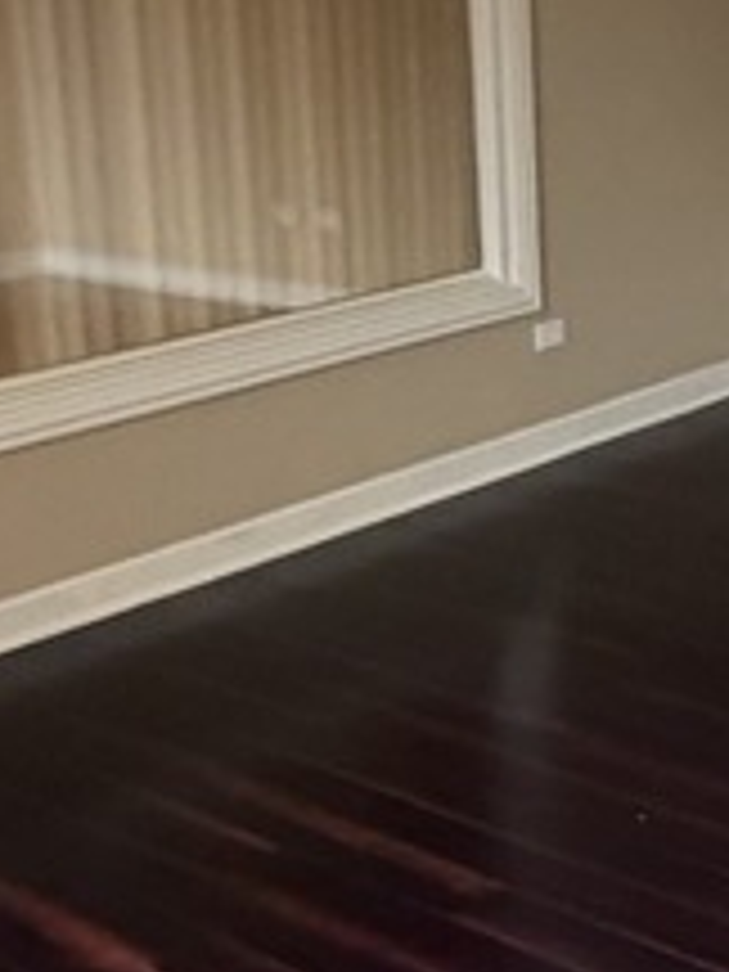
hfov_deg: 20.7
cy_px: 410
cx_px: 616
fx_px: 1966
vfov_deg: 27.7
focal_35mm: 70
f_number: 2.2
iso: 320
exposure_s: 1/88
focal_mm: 2.22
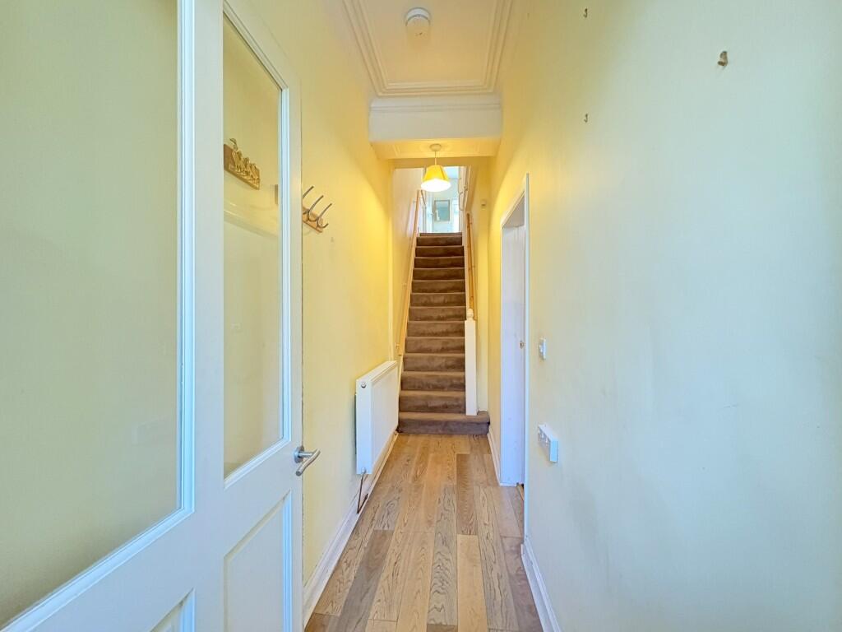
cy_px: 316
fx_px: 341
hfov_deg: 102.1
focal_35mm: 14
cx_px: 421
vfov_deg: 85.7
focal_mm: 2.22
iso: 1600
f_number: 2.2
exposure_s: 1/25
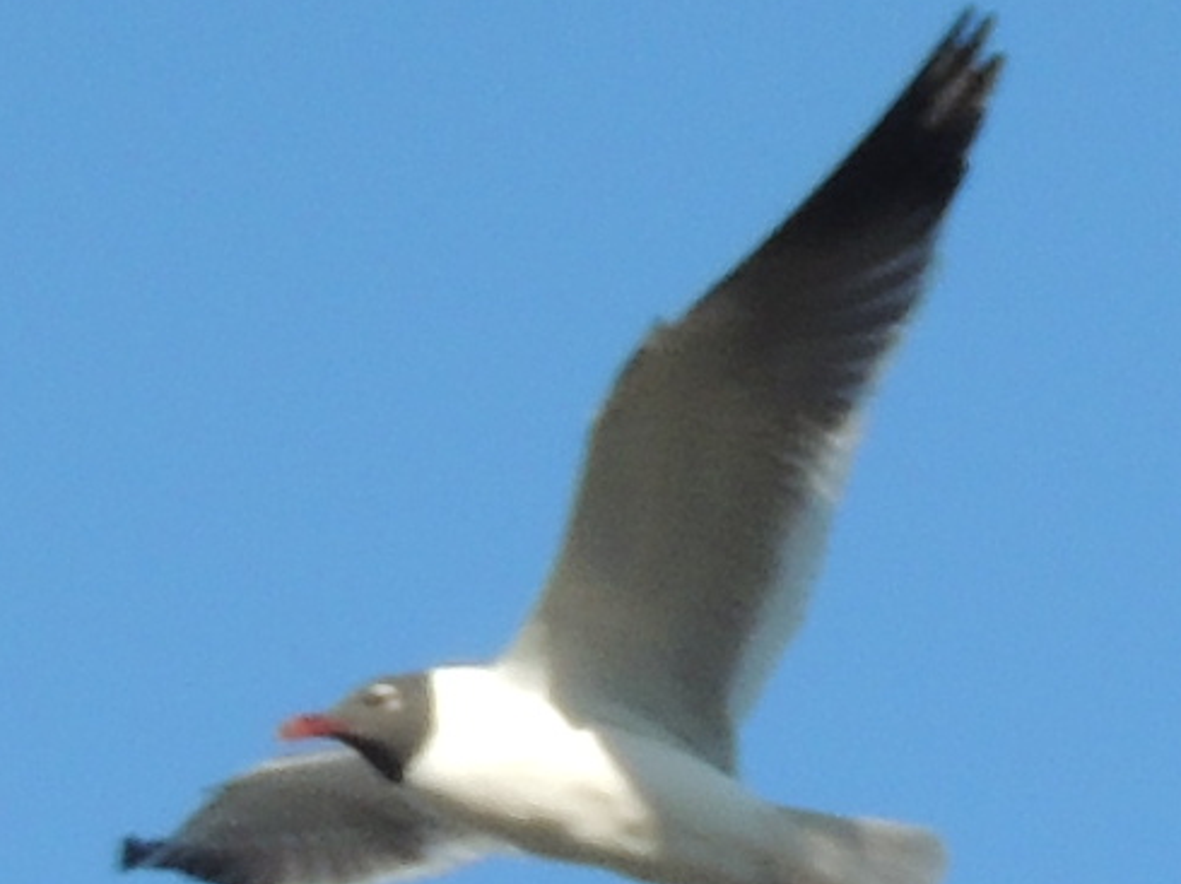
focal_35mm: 98
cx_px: 475
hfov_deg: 20.0
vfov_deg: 15.1
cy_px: 564
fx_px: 3342
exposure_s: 1/640
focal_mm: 13.3
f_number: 3.9
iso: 100
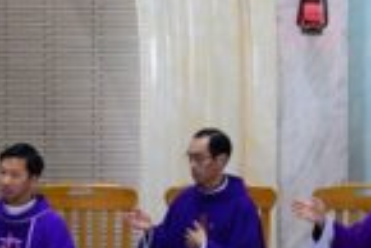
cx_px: -15
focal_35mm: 664
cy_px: 221
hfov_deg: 3.1
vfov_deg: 2.1
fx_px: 6850
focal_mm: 125
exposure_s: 1/60
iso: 1600
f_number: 5.6
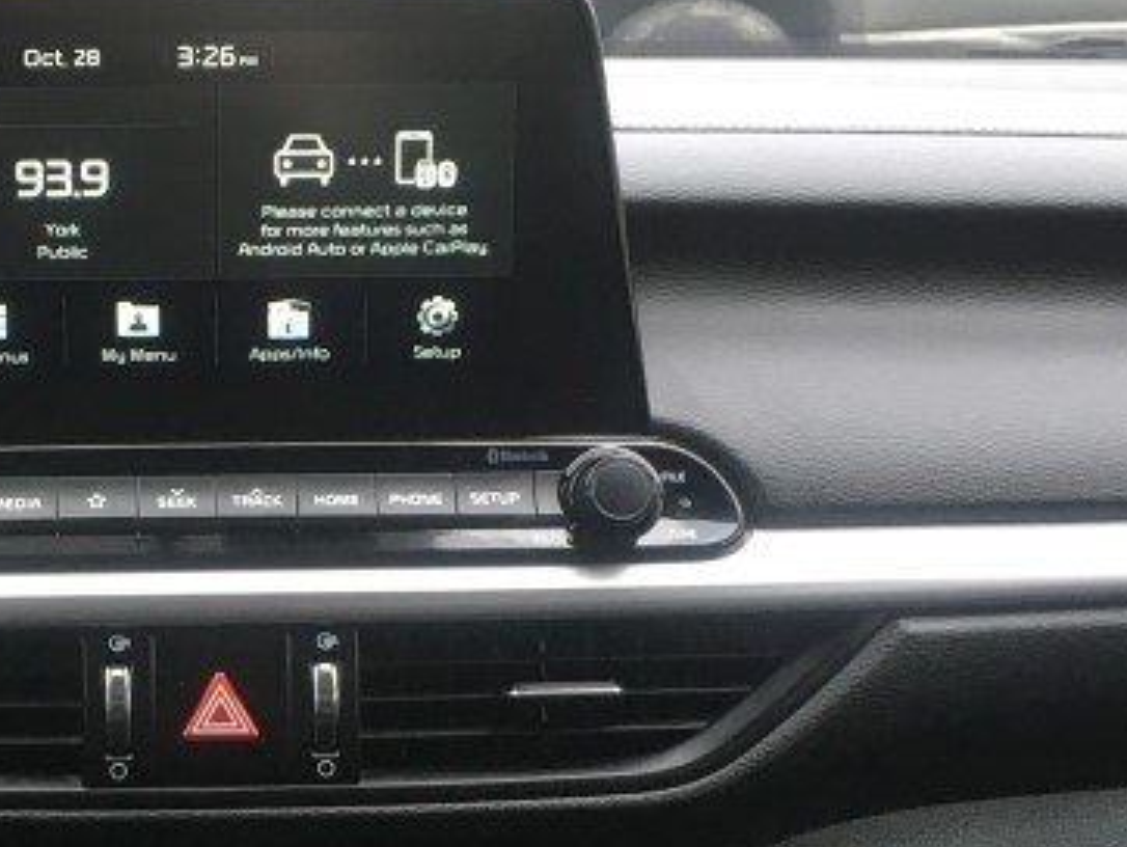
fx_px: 2671
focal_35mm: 82
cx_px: 149
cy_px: 757
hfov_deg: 23.3
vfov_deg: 17.7
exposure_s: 1/30
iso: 25
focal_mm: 4.15
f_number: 2.2
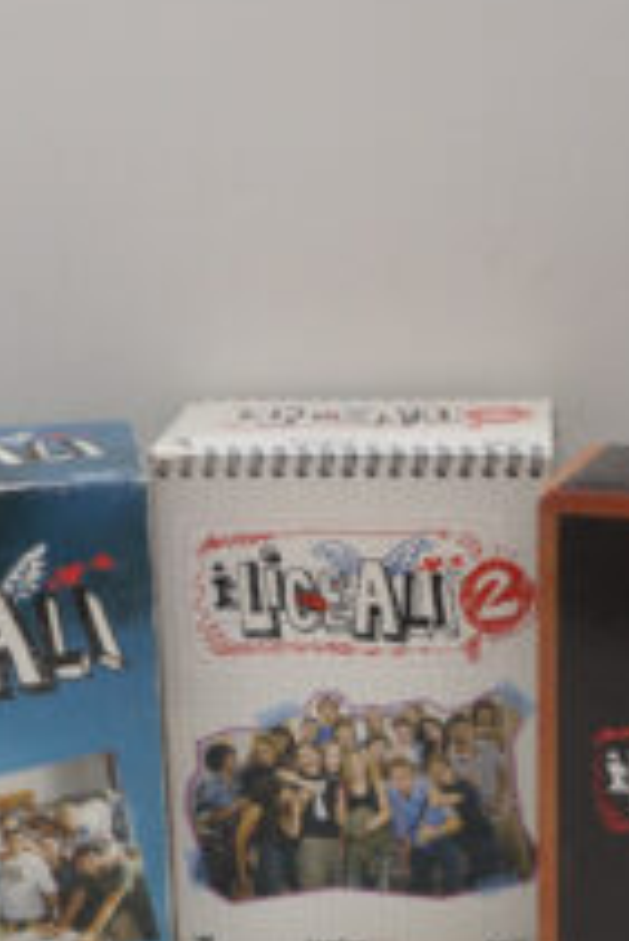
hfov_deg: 21.3
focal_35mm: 64
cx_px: 366
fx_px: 1674
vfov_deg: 30.6
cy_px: 760
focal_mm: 20
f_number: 4.5
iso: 640
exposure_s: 1/60
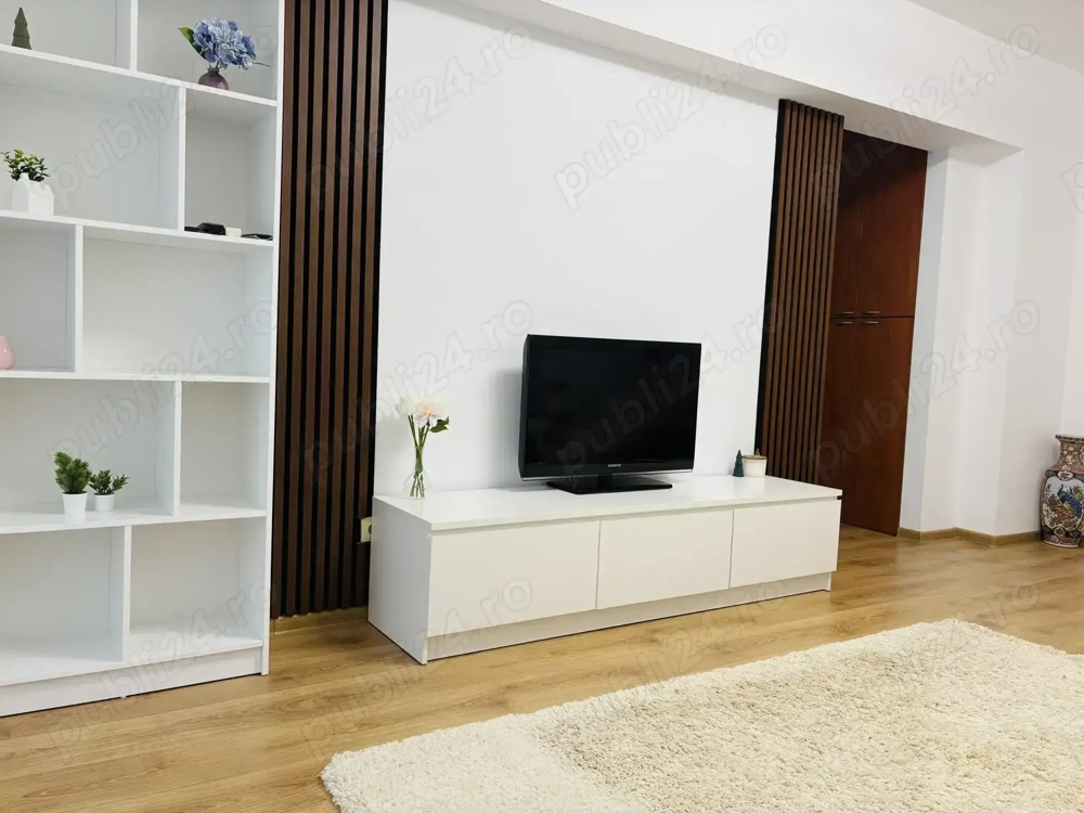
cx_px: 542
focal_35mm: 26
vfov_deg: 53.1
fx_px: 814
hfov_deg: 67.3
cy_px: 406
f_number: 1.6
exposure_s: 1/101
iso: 125
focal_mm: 5.96
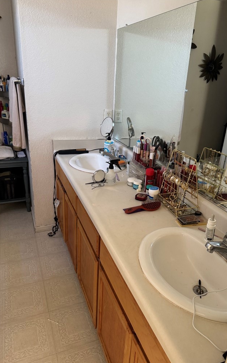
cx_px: 130
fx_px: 257
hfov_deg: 47.4
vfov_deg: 70.4
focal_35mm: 26
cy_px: 184
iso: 400
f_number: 1.78
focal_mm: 6.76
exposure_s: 1/60
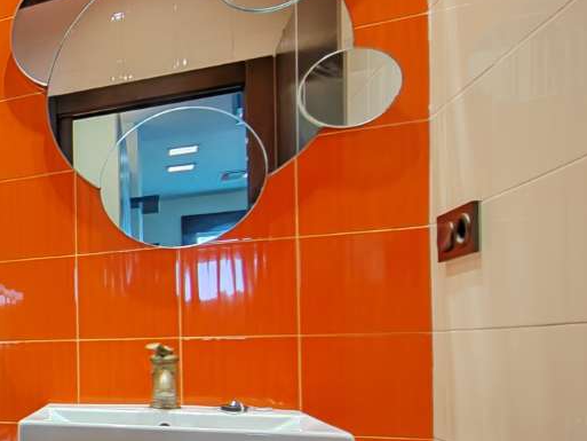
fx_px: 645
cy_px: 355
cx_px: -261
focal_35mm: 38
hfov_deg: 30.7
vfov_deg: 36.4
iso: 1000
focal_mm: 2.16
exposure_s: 1/33
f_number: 2.2
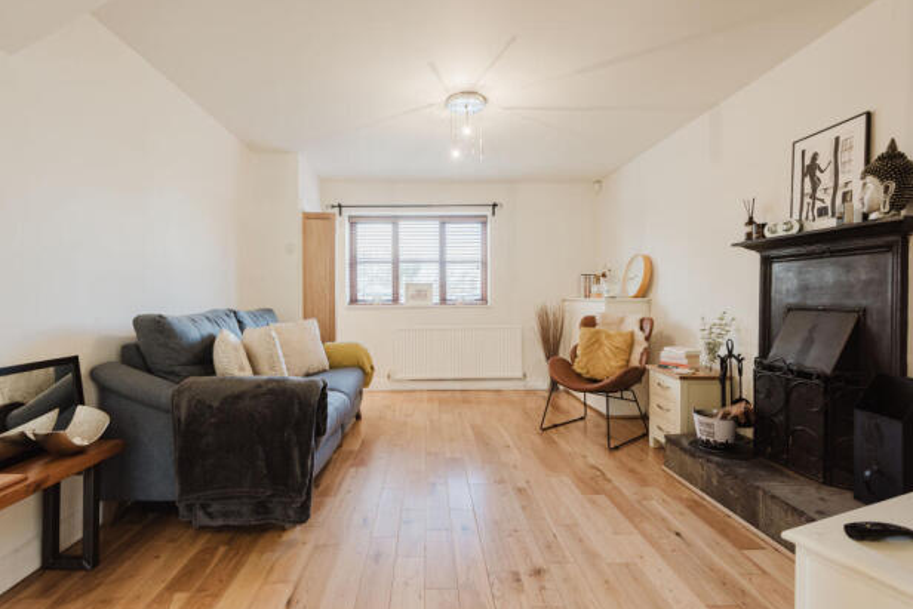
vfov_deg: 70.5
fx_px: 431
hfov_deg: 93.2
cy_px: 297
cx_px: 437
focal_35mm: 17
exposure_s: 1/13
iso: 160
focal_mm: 16
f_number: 8
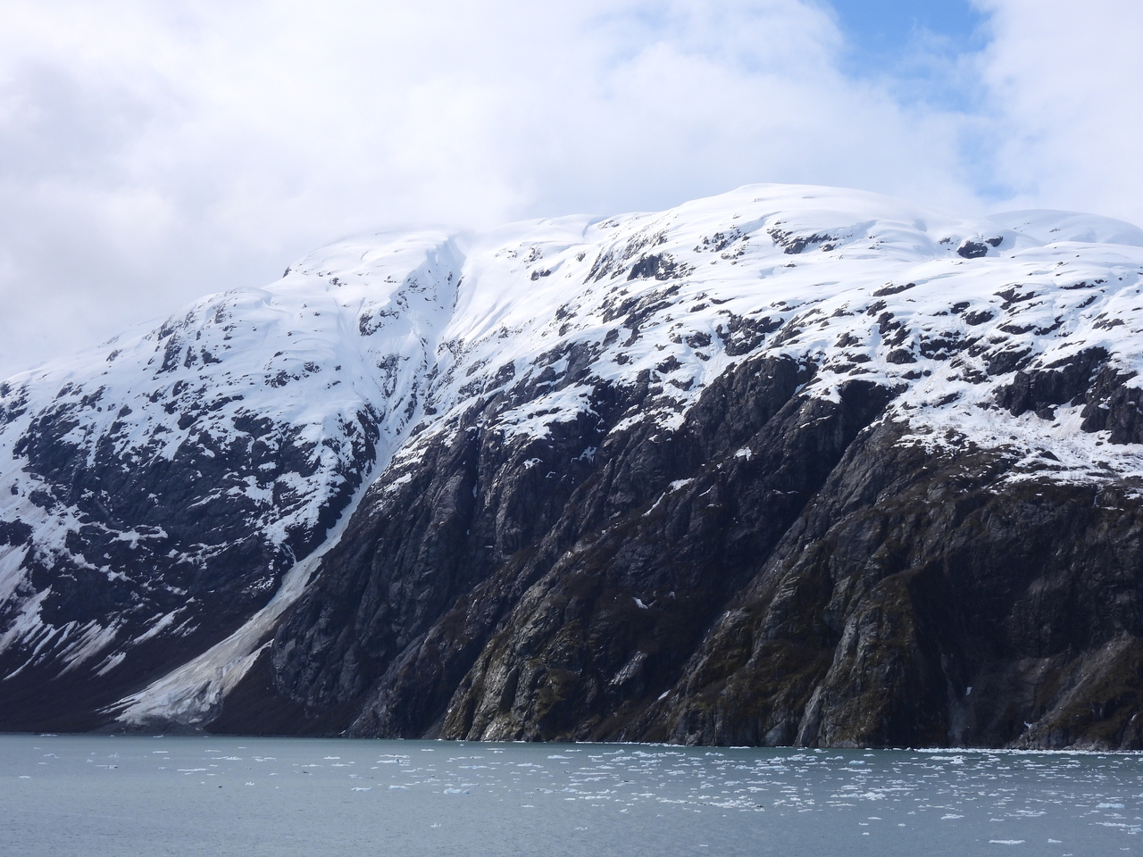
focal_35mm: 70
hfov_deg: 27.8
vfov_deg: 21.0
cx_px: 572
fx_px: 2311
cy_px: 428
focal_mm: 12.5
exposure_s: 1/1600
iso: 100
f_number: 4.5
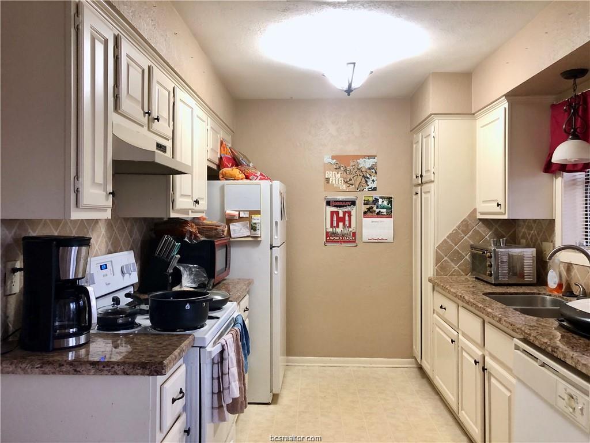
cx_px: 295
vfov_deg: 49.7
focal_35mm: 28
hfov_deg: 63.4
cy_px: 222
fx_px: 477
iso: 80
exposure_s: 1/15
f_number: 1.8
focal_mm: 4
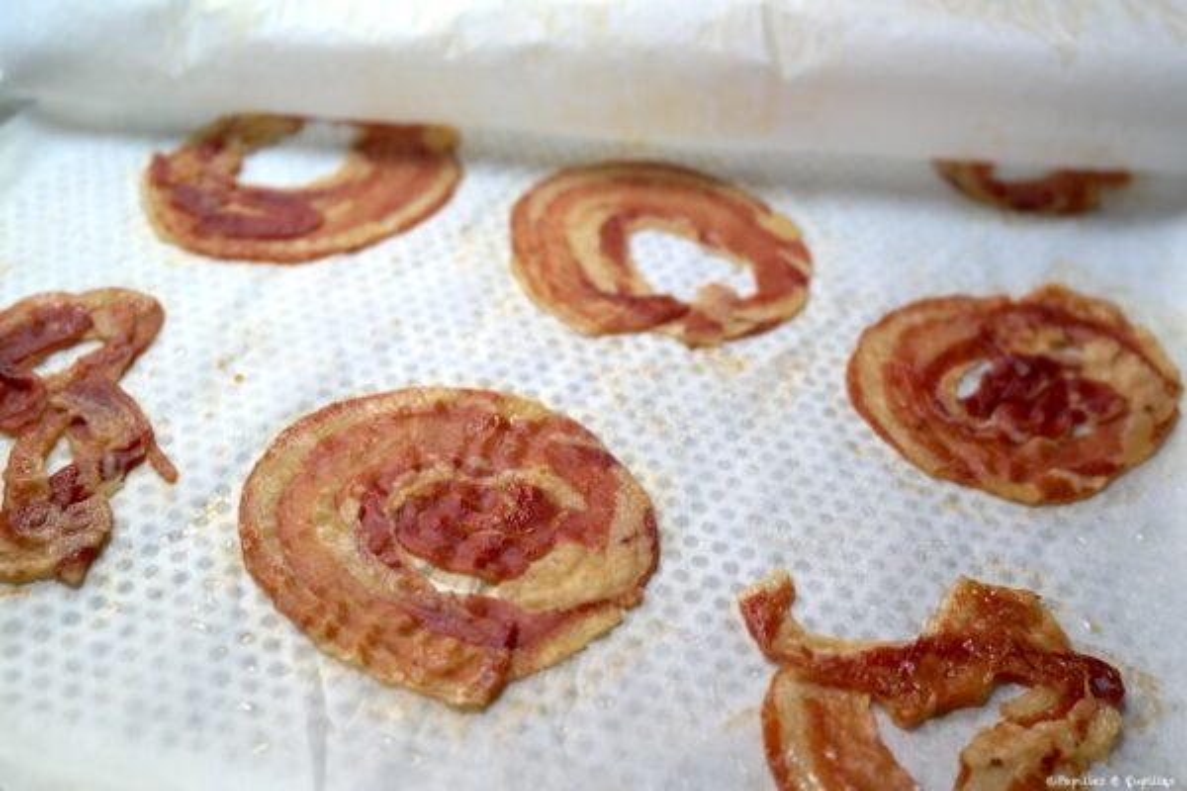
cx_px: 594
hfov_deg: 45.4
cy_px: 396
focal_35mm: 43
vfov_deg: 31.2
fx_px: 1418
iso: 200
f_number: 4
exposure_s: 1/60
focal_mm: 28
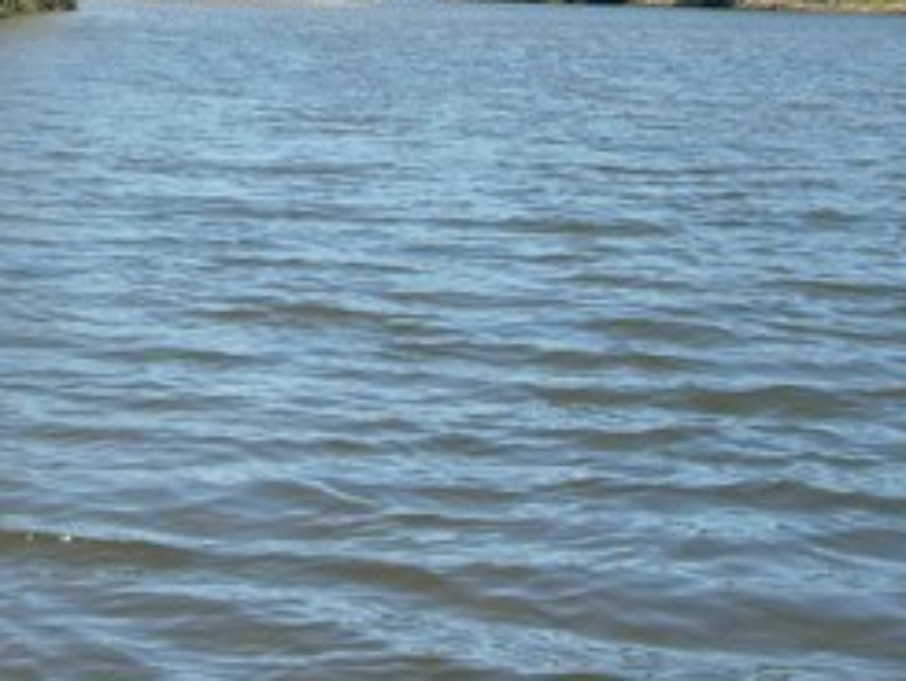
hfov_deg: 20.1
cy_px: -100
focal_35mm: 93
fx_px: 2435
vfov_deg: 15.4
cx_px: -107
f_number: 4.8
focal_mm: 7.8
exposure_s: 1/470
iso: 79
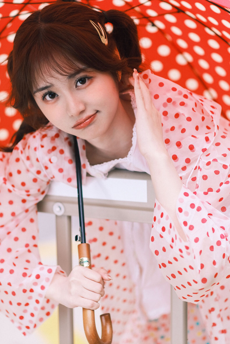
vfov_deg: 16.0
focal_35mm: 128
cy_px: 172
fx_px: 1227
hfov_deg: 10.7
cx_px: 115
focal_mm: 85
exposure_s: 1/1250
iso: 1250
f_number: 1.8
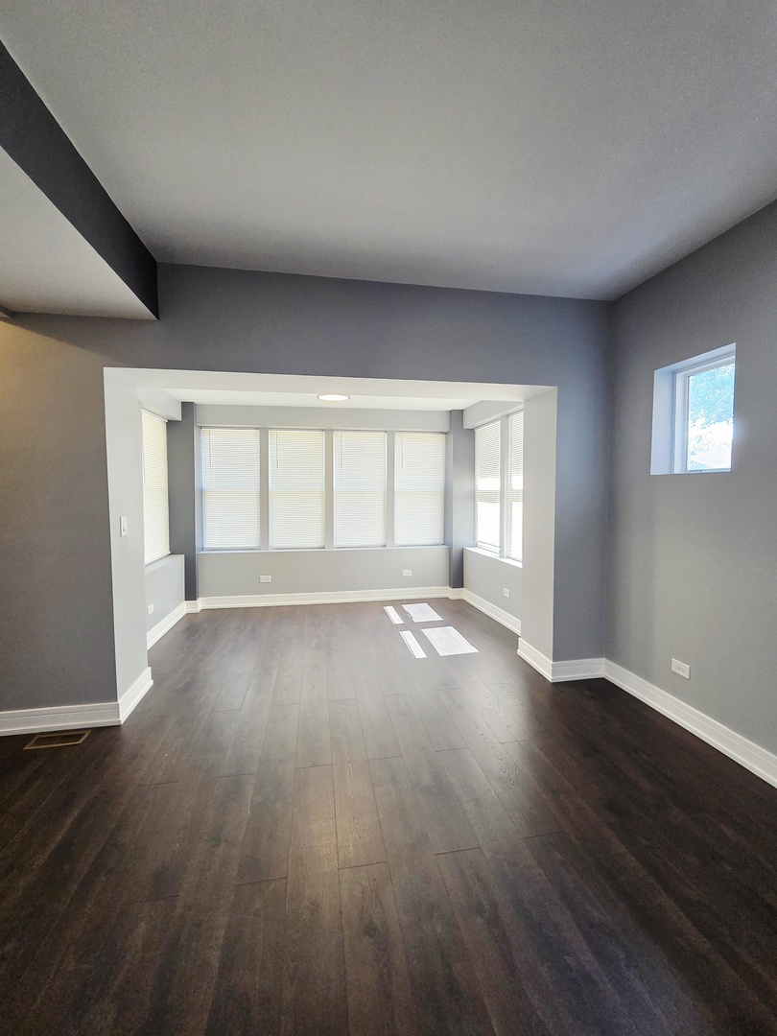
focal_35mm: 13
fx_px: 389
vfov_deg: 106.2
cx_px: 388
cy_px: 518
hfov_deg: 89.9
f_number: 2.2
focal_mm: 2.2
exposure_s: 1/120
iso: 250
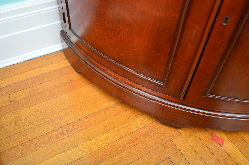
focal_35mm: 33
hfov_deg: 57.3
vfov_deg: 39.9
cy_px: 82
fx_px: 228
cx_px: 124
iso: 200
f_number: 3.5
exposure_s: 1/160
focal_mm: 22
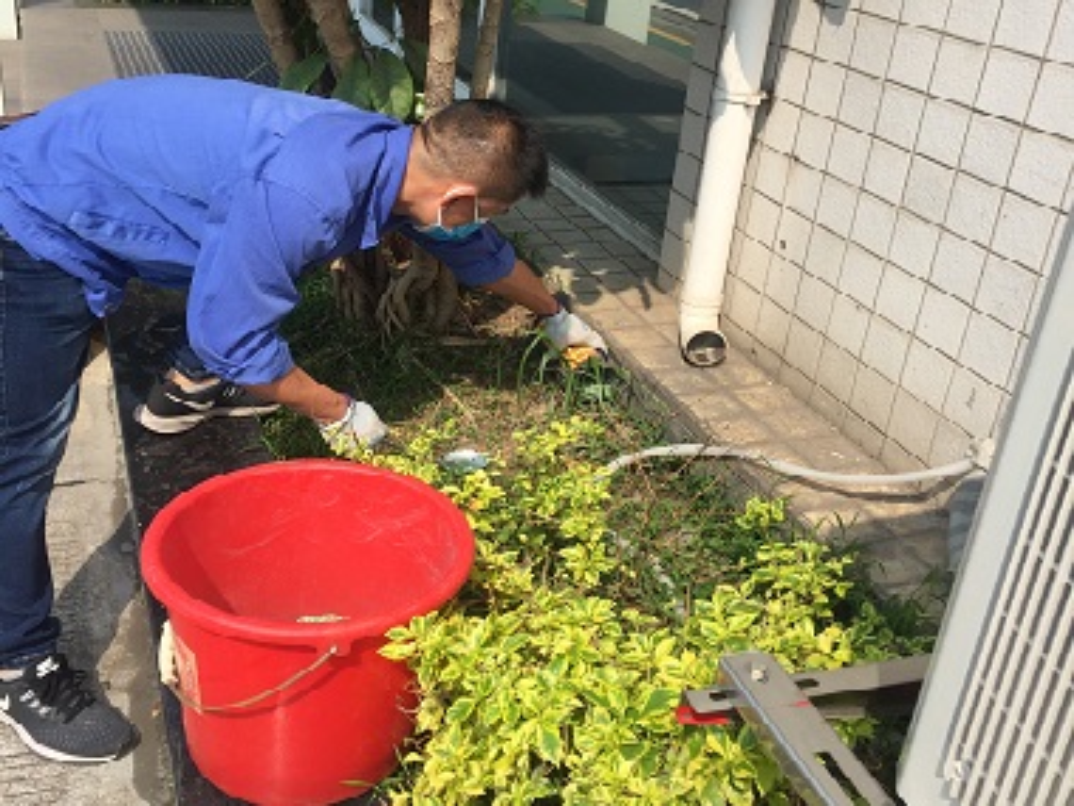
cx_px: 537
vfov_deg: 48.2
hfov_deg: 61.7
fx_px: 900
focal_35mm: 29
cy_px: 403
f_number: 2.2
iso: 32
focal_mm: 4.15
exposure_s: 1/1721
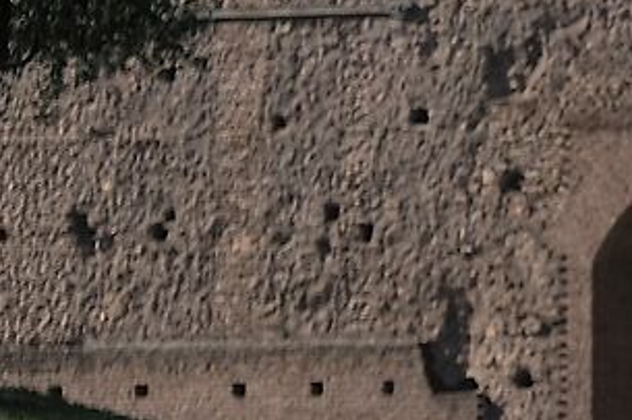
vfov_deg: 2.1
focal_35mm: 654
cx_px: 2366
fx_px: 11475
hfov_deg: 3.1
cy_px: 159
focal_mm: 55
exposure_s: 1/500
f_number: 6.4
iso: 160
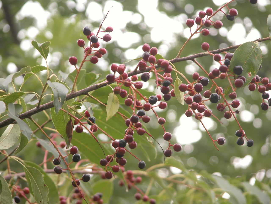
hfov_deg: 7.1
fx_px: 2192
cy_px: 102
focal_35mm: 280
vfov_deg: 5.3
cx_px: 136
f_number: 4.2
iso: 100
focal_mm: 71.2
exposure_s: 1/157
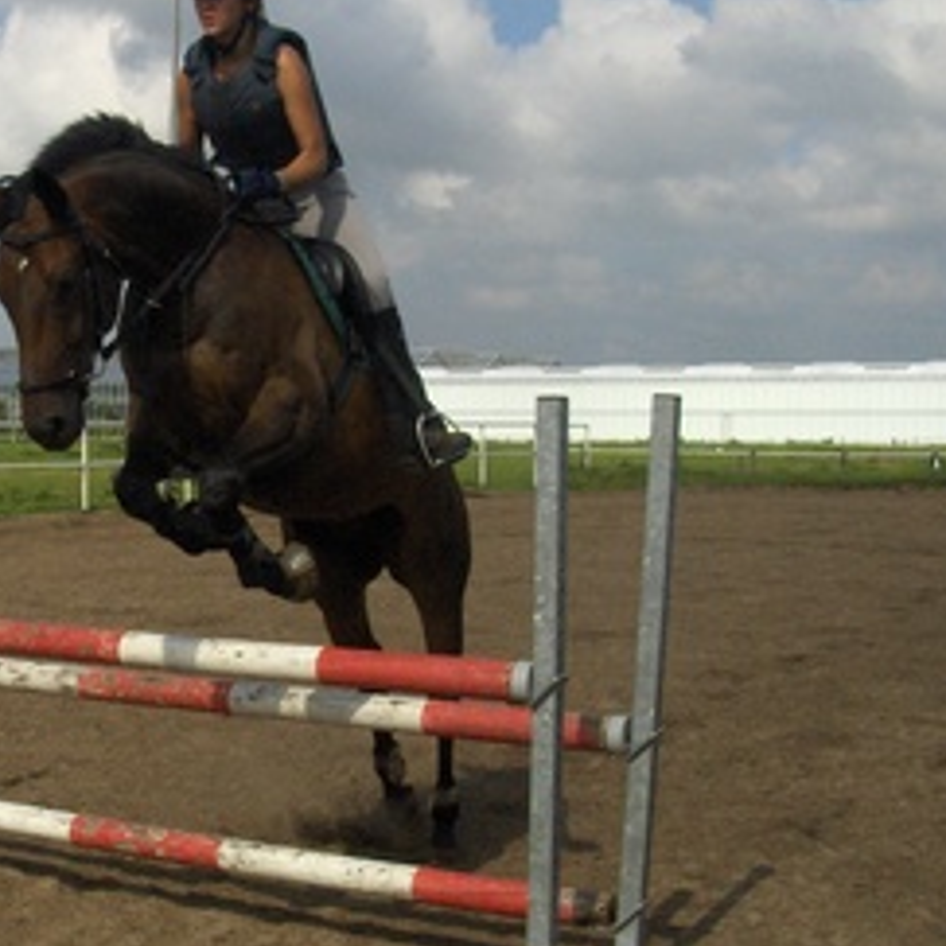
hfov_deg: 27.5
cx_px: 164
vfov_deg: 28.2
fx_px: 1886
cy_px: 444
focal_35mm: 61
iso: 100
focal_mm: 5.8
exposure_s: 1/2000
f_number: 4.3
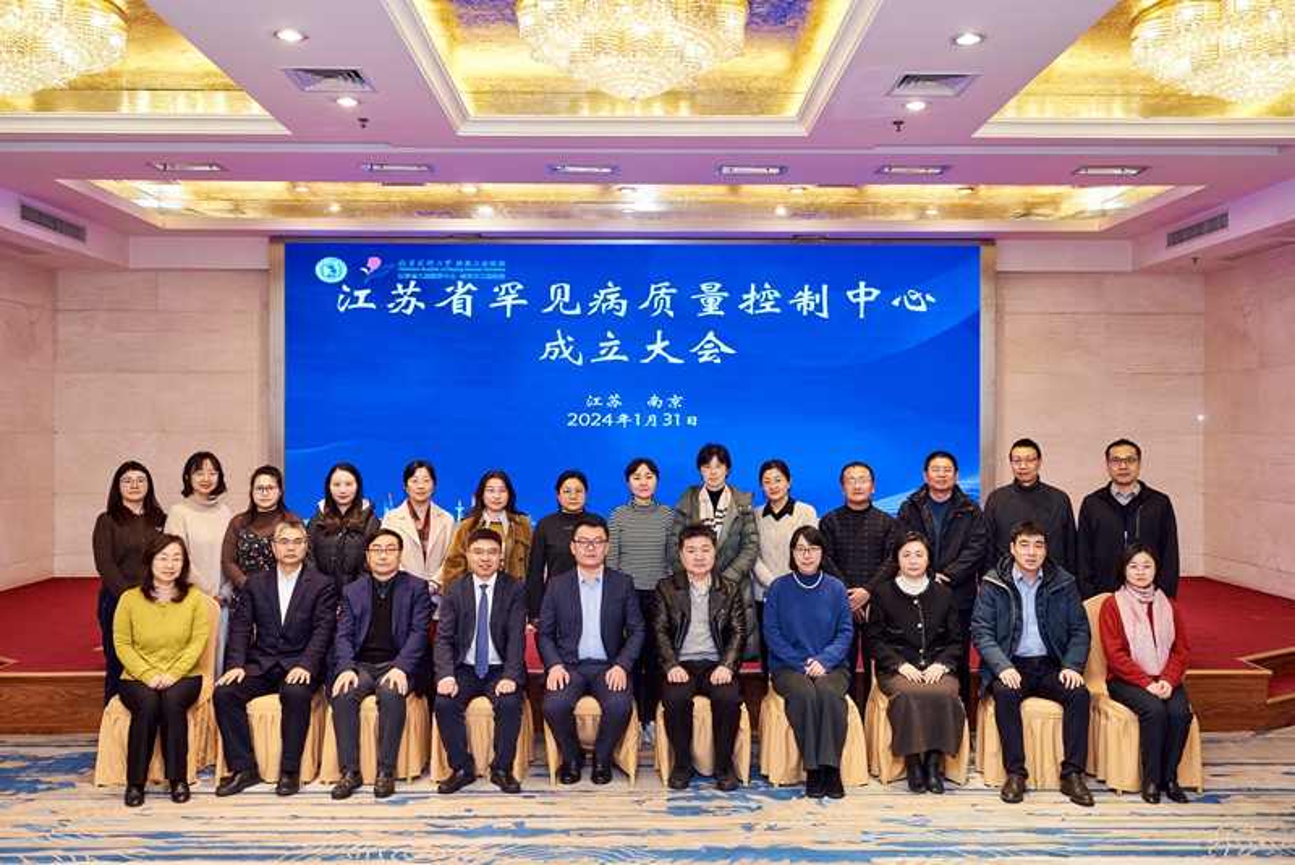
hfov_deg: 58.7
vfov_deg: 41.1
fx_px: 1151
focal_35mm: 32
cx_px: 648
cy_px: 432
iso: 800
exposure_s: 1/125
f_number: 5.6
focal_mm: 32
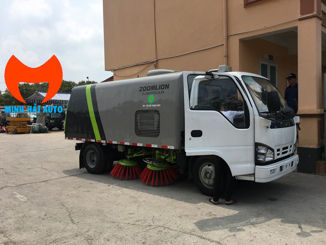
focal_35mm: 29
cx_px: 163
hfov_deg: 61.7
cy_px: 122
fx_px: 273
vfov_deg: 48.2
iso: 25
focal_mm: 4.15
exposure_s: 1/2262
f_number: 2.2
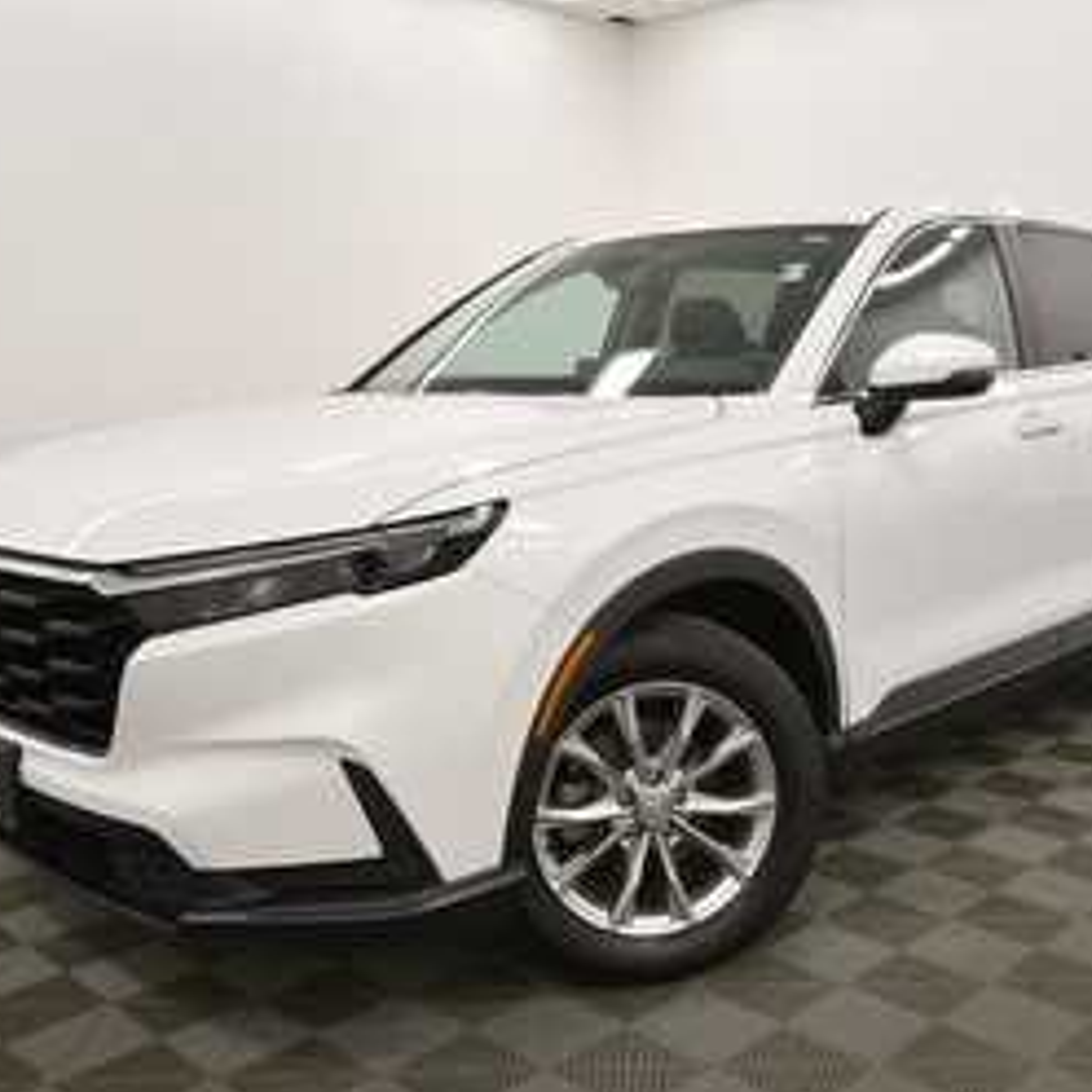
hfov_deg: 44.9
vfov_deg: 44.9
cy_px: 583
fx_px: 1321
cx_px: 599
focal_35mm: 37
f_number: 5.3
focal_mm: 18
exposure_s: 1/200
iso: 800
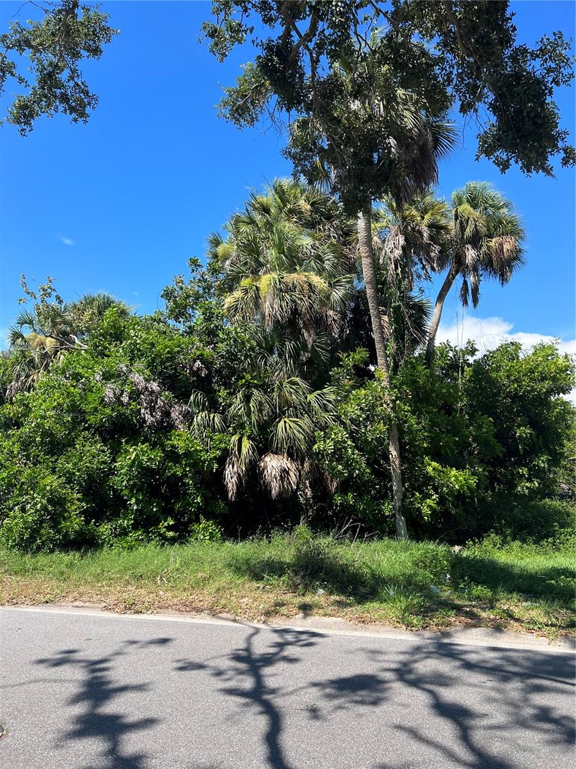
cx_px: 288
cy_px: 384
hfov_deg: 53.1
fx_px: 577
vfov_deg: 67.3
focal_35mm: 26
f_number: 1.5
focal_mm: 5.7
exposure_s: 1/2208
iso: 50
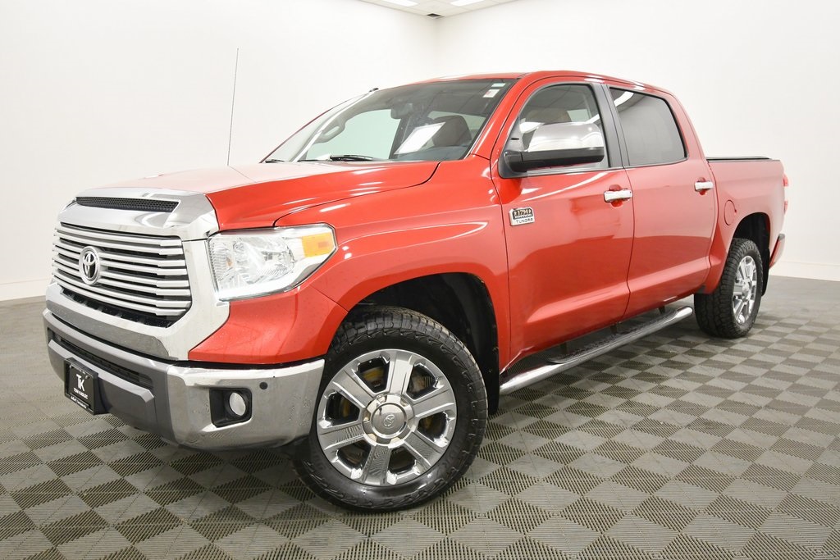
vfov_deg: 46.4
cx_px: 420
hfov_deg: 65.5
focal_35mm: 28
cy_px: 280
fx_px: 653
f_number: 5.6
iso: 1250
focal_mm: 19
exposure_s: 1/125
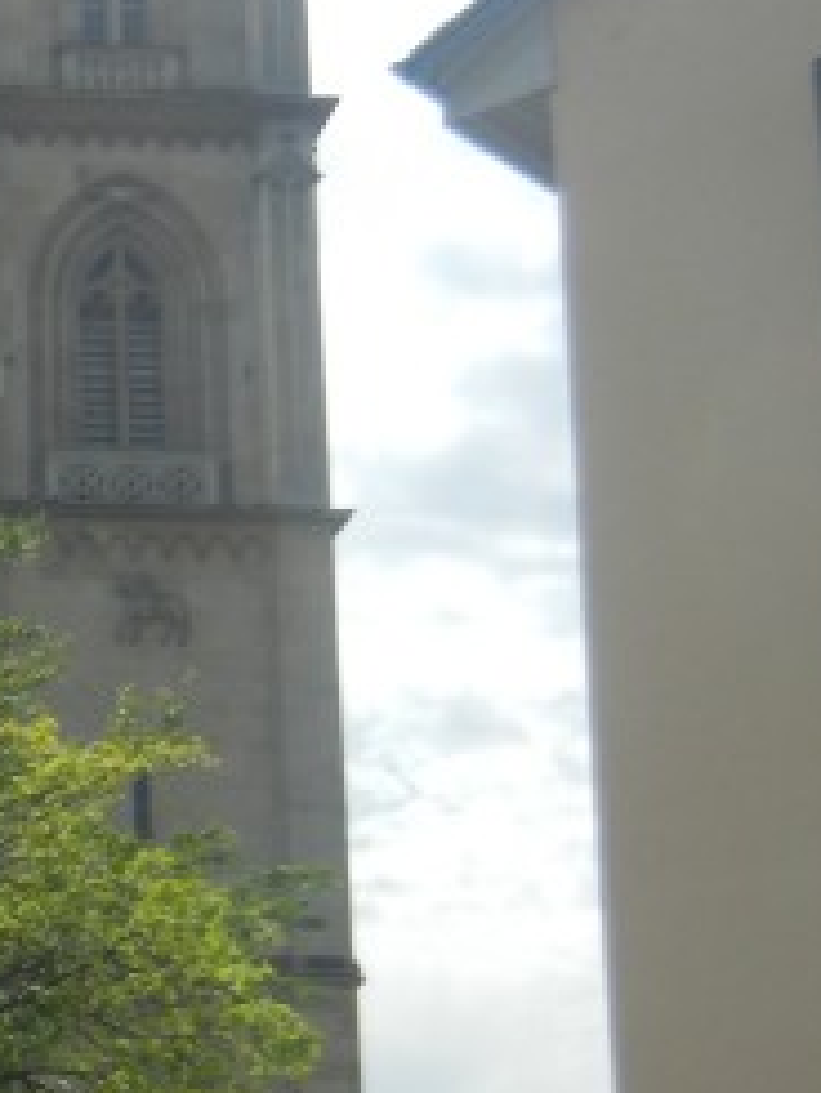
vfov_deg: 20.8
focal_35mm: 94
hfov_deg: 14.7
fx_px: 2970
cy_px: 754
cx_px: -406
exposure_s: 1/541
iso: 160
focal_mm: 5.4
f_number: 7
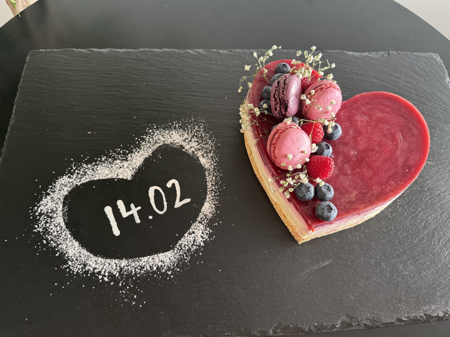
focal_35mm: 24
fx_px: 312
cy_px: 168
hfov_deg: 71.6
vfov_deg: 56.8
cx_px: 225
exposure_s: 1/50
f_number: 1.78
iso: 500
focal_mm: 6.76
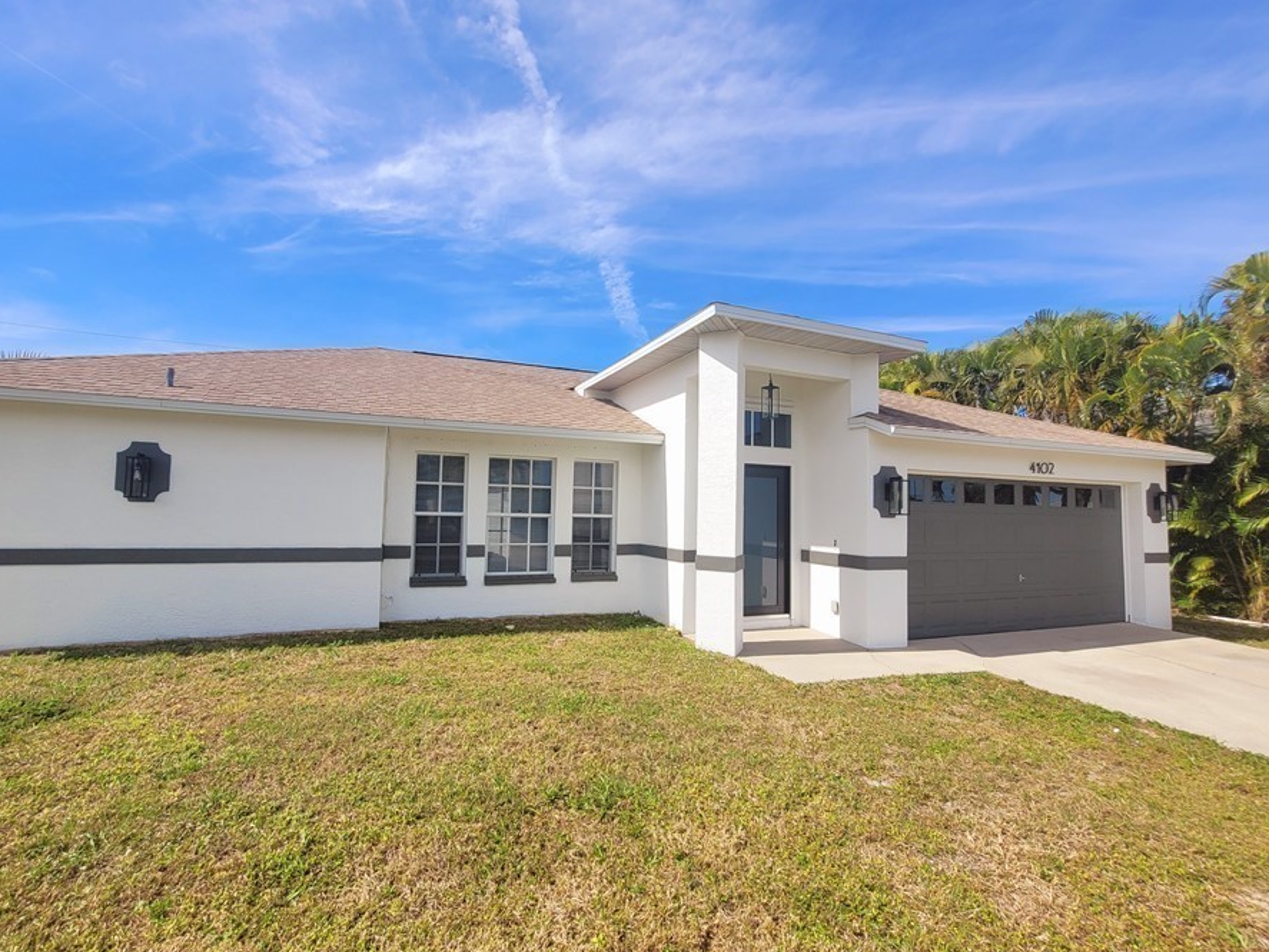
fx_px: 550
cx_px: 578
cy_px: 472
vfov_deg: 81.8
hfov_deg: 97.9
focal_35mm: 15
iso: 40
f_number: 2.2
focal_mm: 1.74
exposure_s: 1/1667
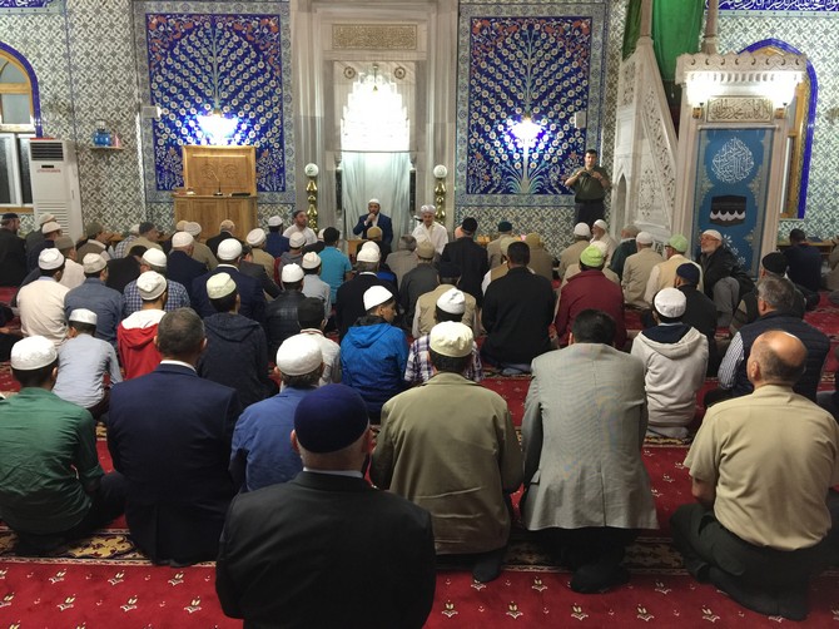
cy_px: 314
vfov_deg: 48.2
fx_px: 703
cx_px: 420
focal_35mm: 29
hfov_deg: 61.7
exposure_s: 1/10
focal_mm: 4.15
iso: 100
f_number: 2.2
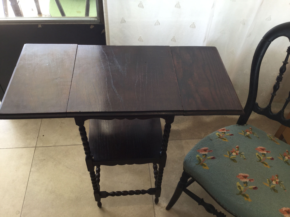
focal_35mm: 31
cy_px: 108
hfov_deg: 58.4
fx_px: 260
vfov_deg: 45.4
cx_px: 145
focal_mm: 3.3
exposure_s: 1/50
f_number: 2.4
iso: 32
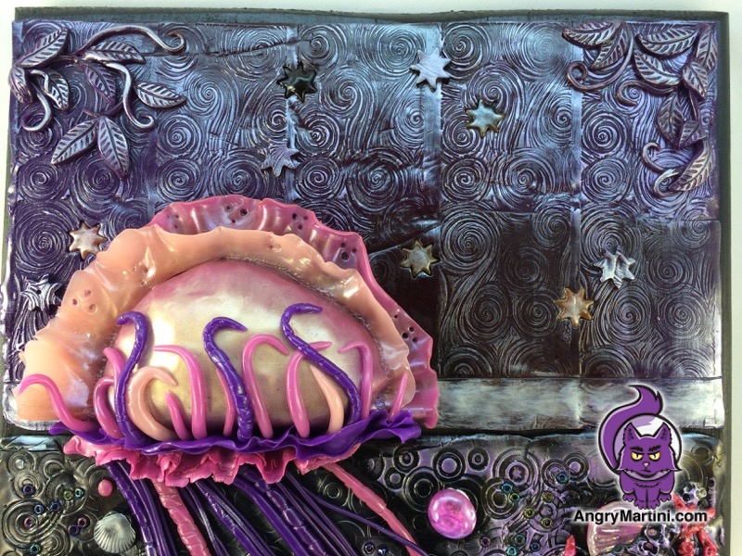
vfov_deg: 48.2
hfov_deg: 61.7
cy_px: 278
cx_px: 371
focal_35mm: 29
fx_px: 622
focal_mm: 4.15
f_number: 2.2
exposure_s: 1/120
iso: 64
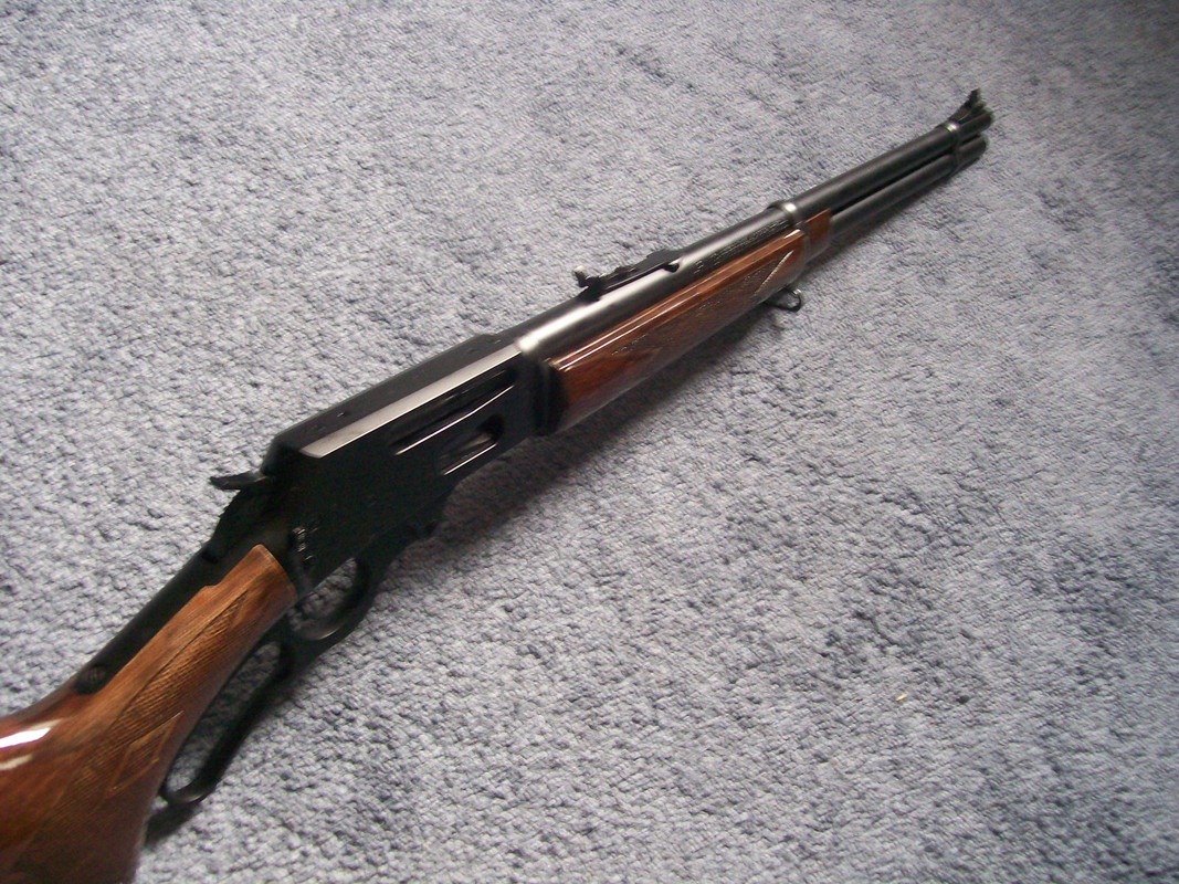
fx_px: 1226
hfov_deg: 51.4
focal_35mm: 36
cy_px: 442
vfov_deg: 39.6
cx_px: 590
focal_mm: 6
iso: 160
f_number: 2.7
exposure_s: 1/19.9
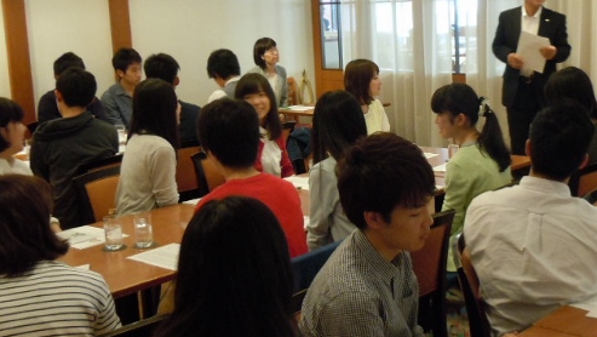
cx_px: 395
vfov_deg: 22.7
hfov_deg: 38.7
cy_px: 149
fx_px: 839
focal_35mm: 53
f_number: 3.5
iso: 400
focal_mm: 5.4
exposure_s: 1/20
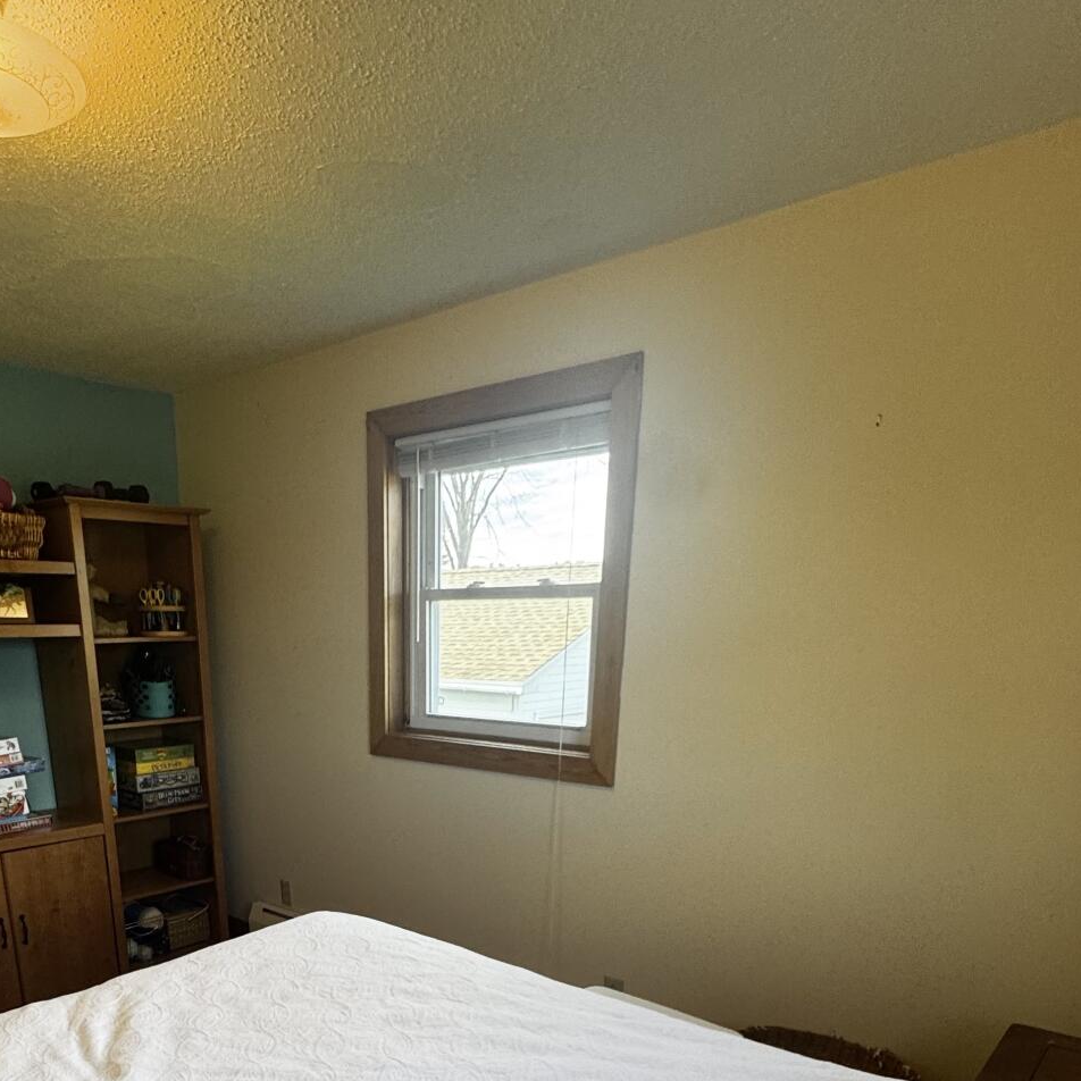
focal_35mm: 26
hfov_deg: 60.2
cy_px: 927
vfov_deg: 54.8
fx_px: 919
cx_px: 410
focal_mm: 2.22
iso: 160
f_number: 2.2
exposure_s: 1/120
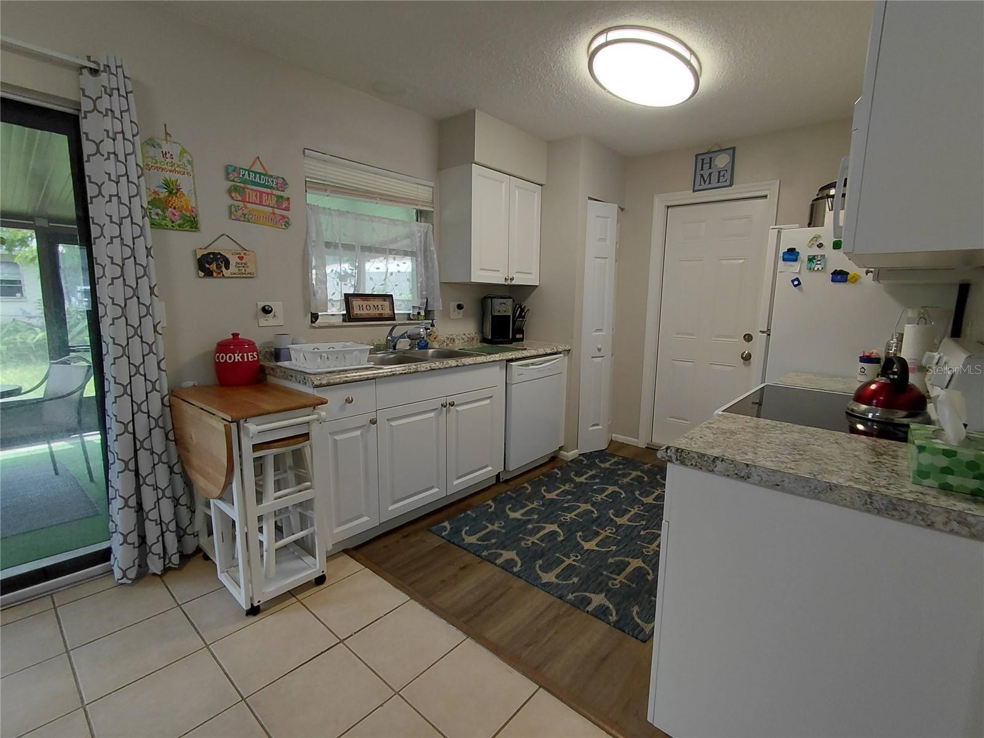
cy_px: 369
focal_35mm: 16
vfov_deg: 78.1
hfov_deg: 94.5
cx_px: 492
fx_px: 455
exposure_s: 1/60
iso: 64
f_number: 2.2
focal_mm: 1.64
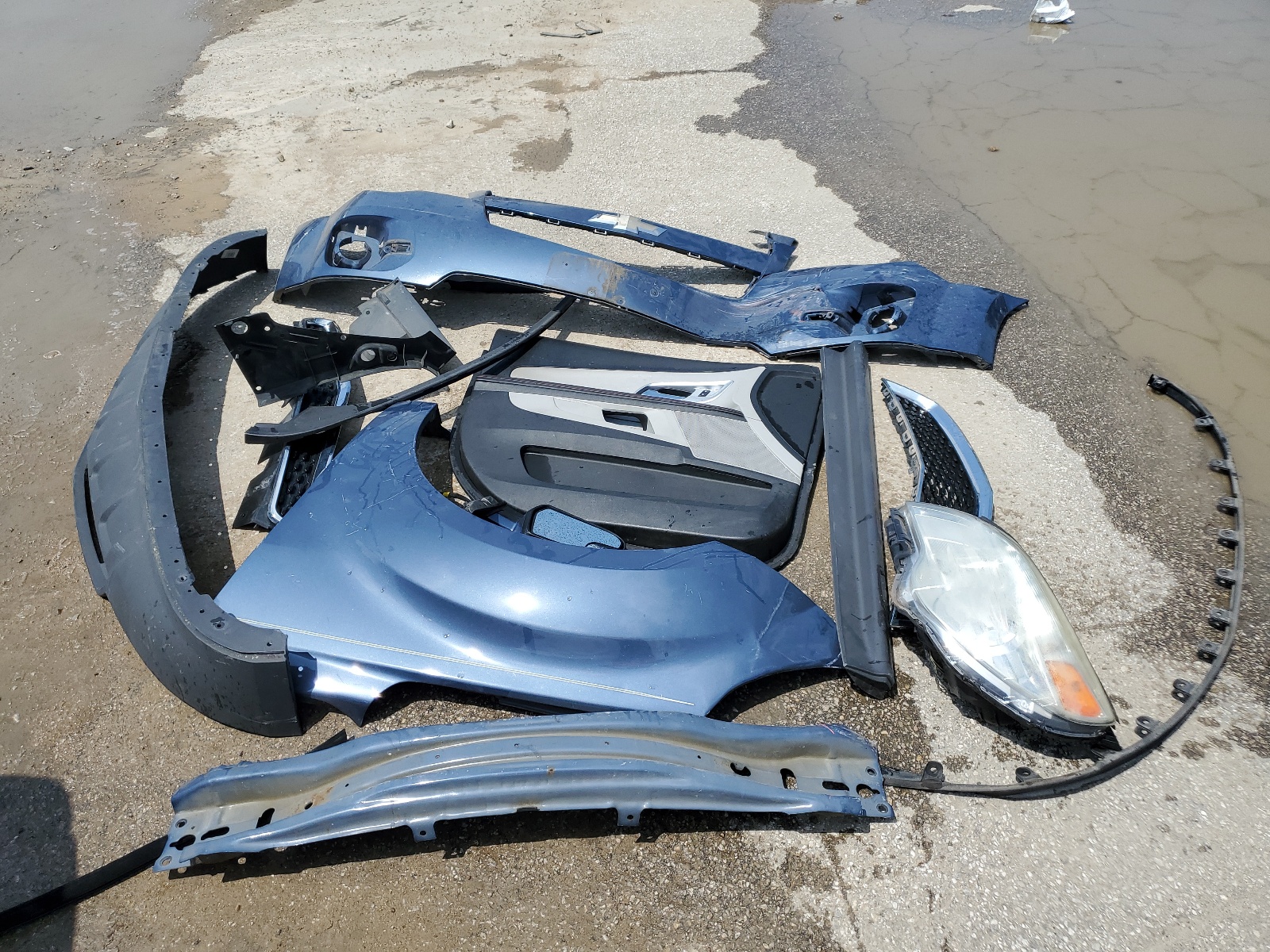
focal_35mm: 26
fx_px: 954
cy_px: 476
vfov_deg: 53.1
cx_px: 635
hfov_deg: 67.3
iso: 50
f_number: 1.5
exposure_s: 1/5000
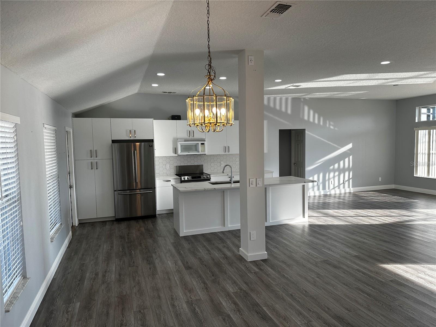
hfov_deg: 71.6
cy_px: 164
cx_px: 218
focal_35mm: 24
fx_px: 302
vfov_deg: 56.8
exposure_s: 1/279
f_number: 1.78
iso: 80
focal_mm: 6.86
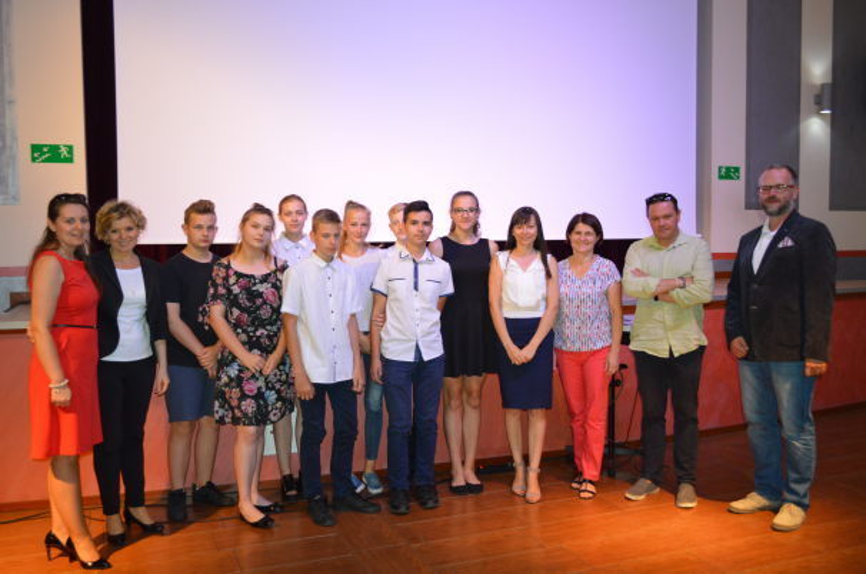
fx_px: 793
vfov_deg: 39.8
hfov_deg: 57.3
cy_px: 287
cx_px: 433
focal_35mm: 33
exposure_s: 1/60
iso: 900
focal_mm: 22
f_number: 3.8
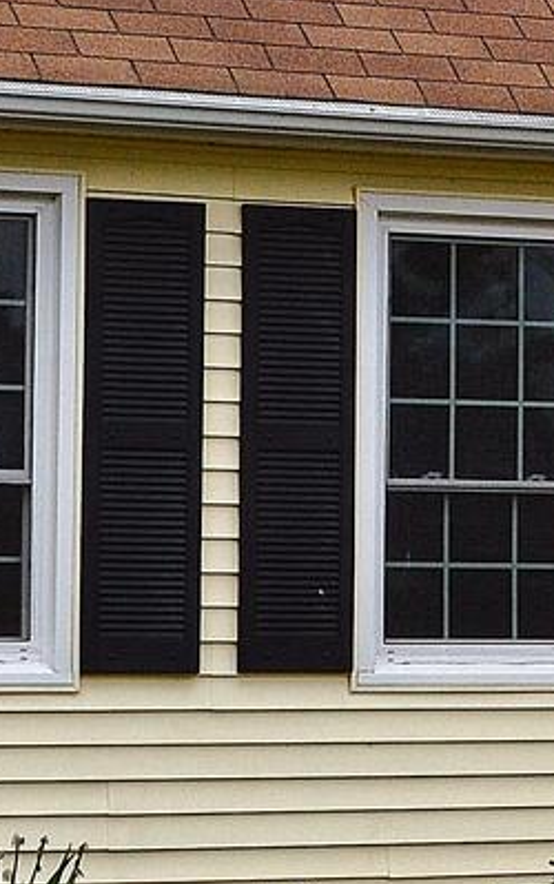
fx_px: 4533
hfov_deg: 6.9
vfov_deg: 11.1
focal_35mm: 188
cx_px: 800
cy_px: 240
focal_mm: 24
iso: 280
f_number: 11
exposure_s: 1/500
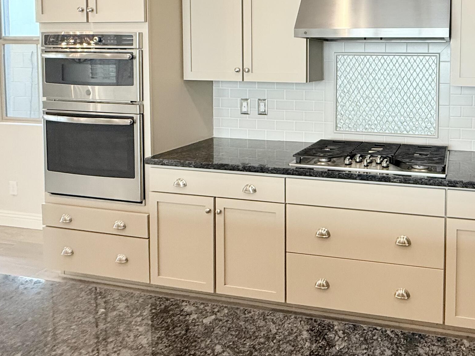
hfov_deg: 59.2
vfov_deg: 48.8
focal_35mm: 27
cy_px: 79
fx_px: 370
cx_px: 392
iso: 200
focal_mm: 2.22
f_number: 2.2
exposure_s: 1/120
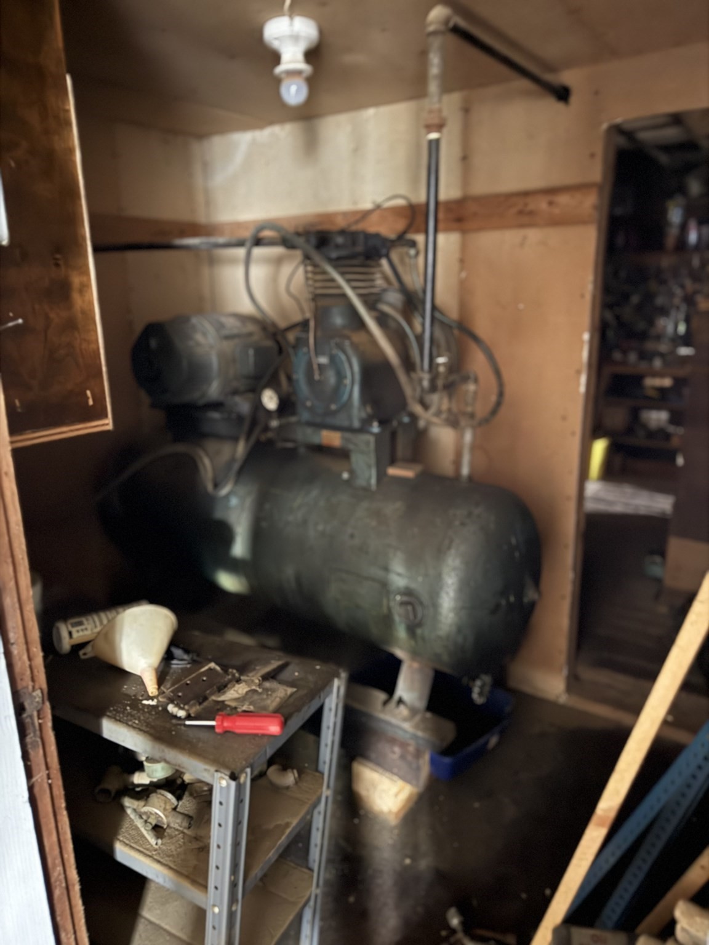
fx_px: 655
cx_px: 354
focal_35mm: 24
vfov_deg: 71.6
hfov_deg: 56.8
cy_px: 472
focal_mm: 6.76
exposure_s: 1/9
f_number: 1.78
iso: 1600
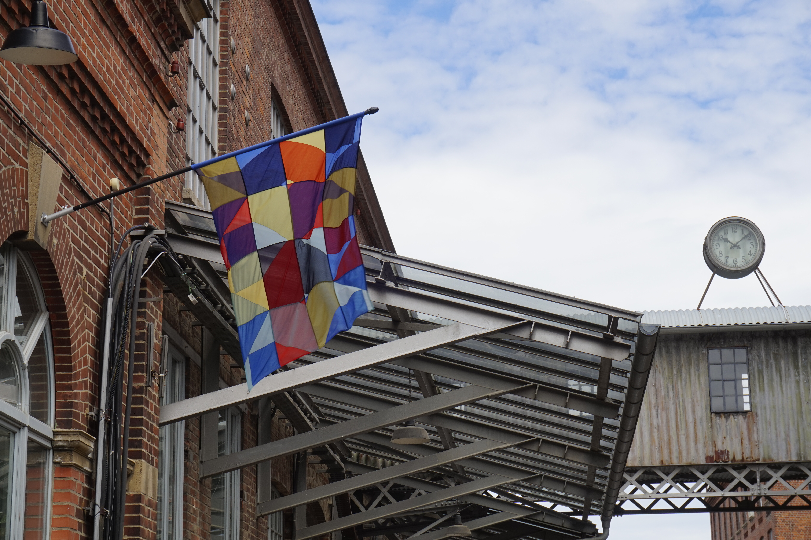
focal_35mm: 75
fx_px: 1689
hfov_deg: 27.0
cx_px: 406
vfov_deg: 18.2
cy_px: 270
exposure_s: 1/100
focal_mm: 50
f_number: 13
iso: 100
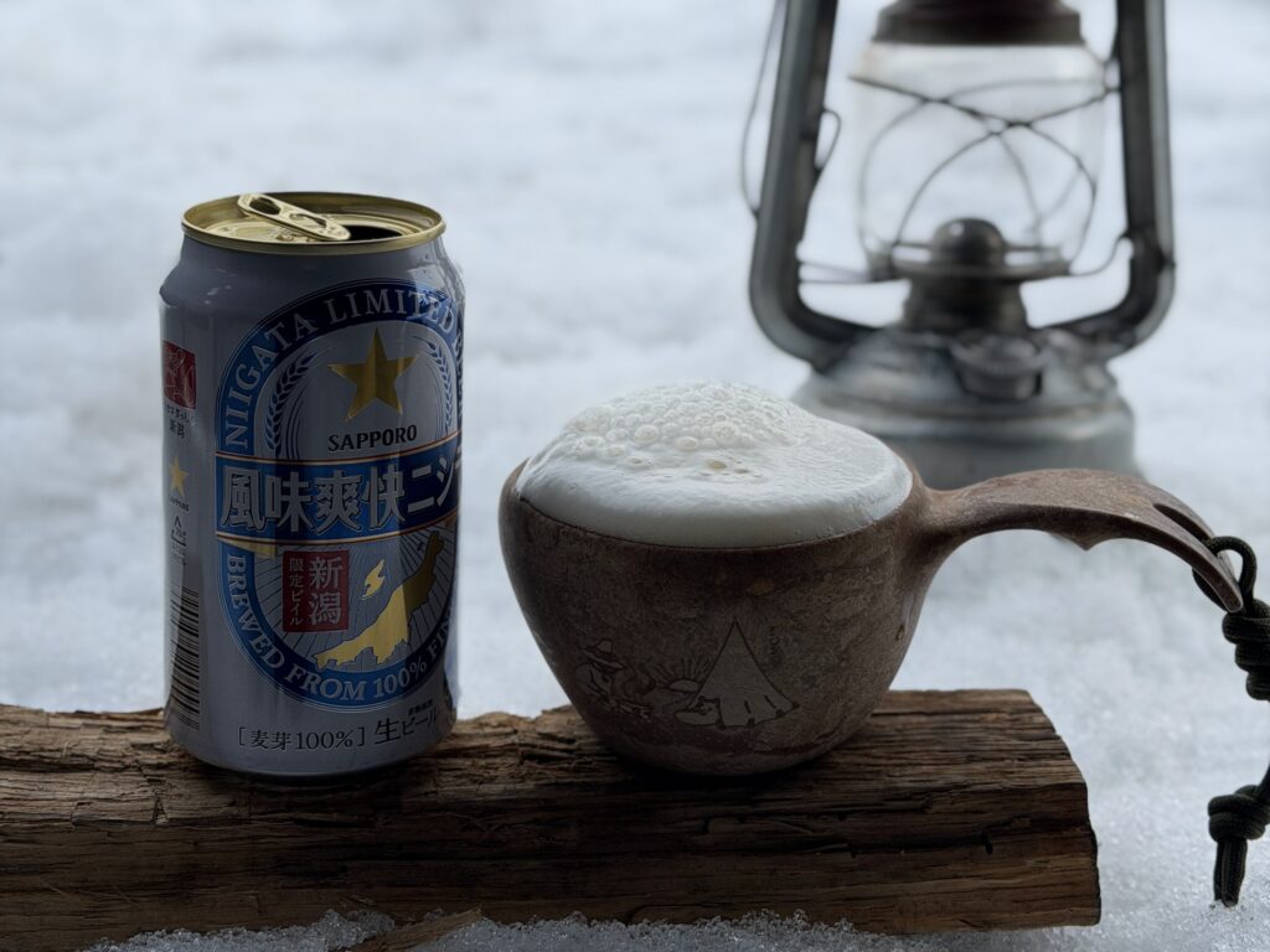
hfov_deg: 39.7
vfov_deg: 30.3
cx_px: 635
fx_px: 1761
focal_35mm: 48
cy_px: 476
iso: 64
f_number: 1.78
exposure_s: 1/1754
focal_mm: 6.76
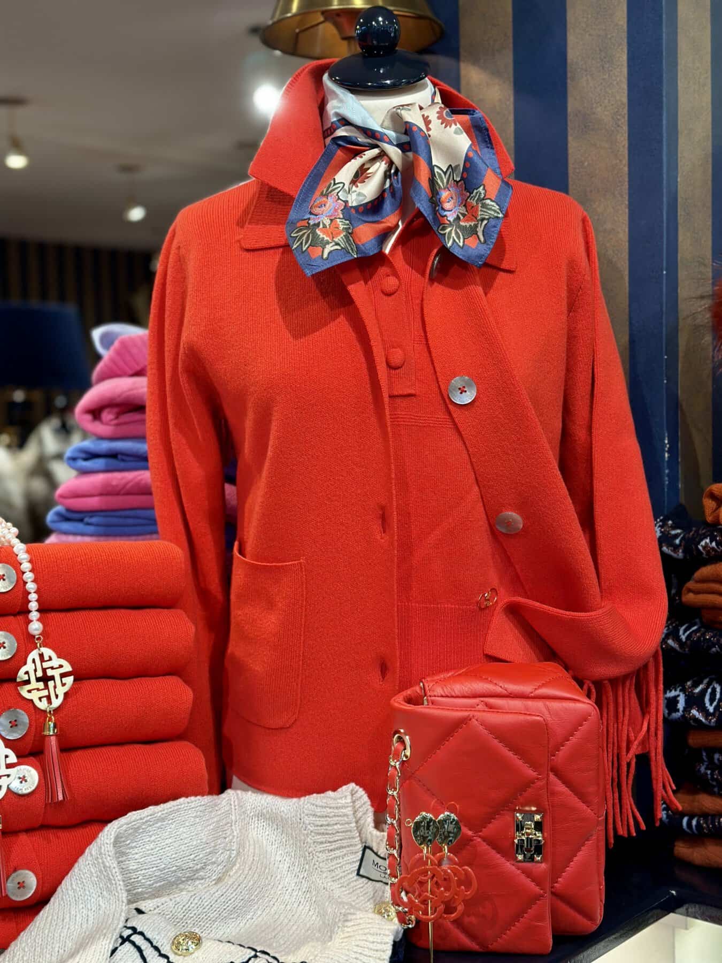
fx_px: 1335
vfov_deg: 39.7
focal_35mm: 48
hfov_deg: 30.3
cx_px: 361
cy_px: 482
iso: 125
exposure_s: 1/100
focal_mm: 6.86
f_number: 1.78
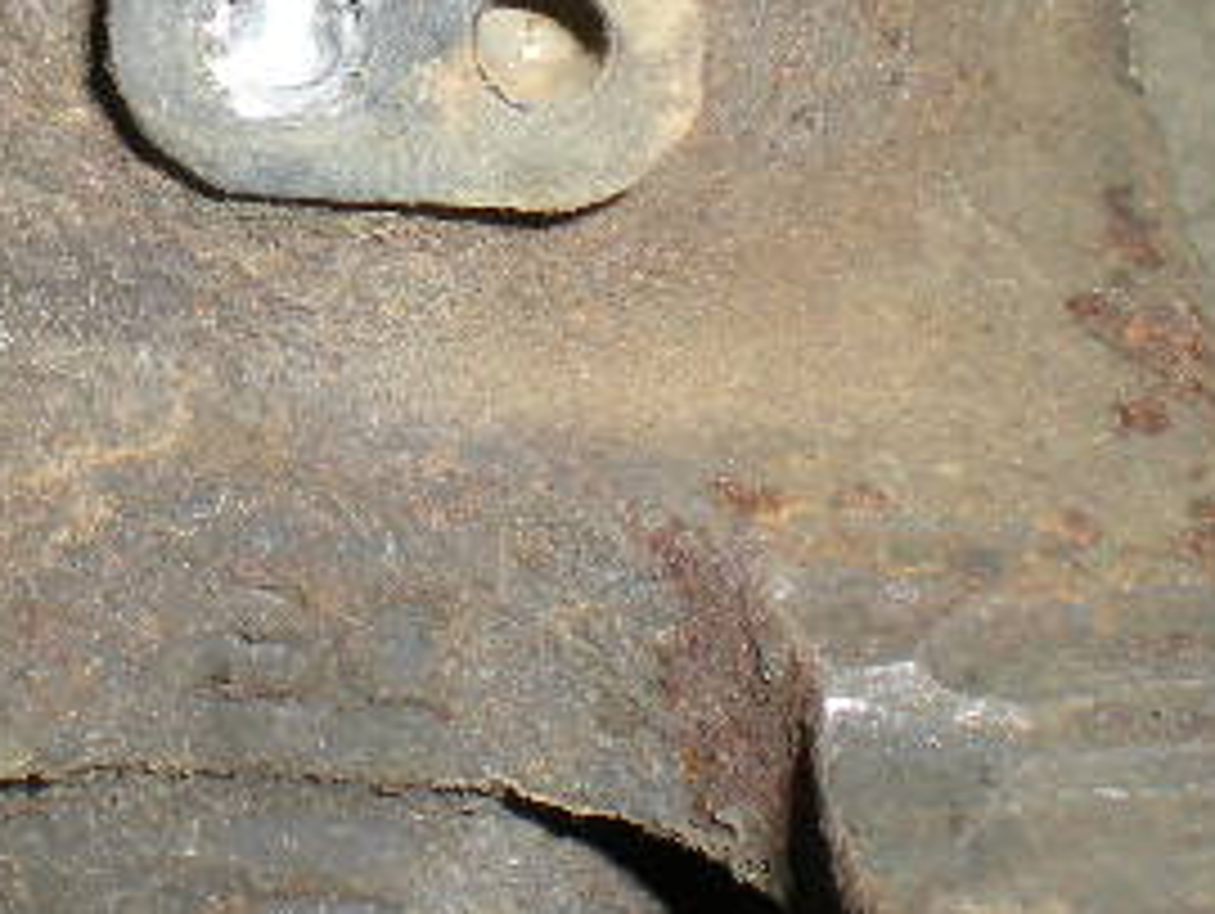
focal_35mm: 90
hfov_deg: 21.4
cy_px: 63
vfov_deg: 16.2
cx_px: 194
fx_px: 3162
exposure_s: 1/60
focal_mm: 6.3
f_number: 4.6
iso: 64
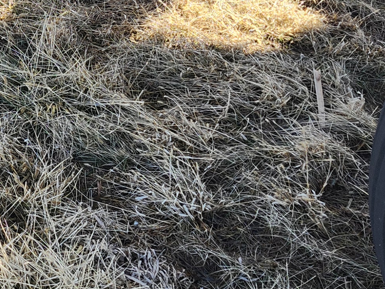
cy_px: -48
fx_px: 1045
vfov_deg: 15.2
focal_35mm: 94
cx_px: -142
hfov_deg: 19.0
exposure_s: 1/216
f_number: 1.8
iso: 25
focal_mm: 5.54
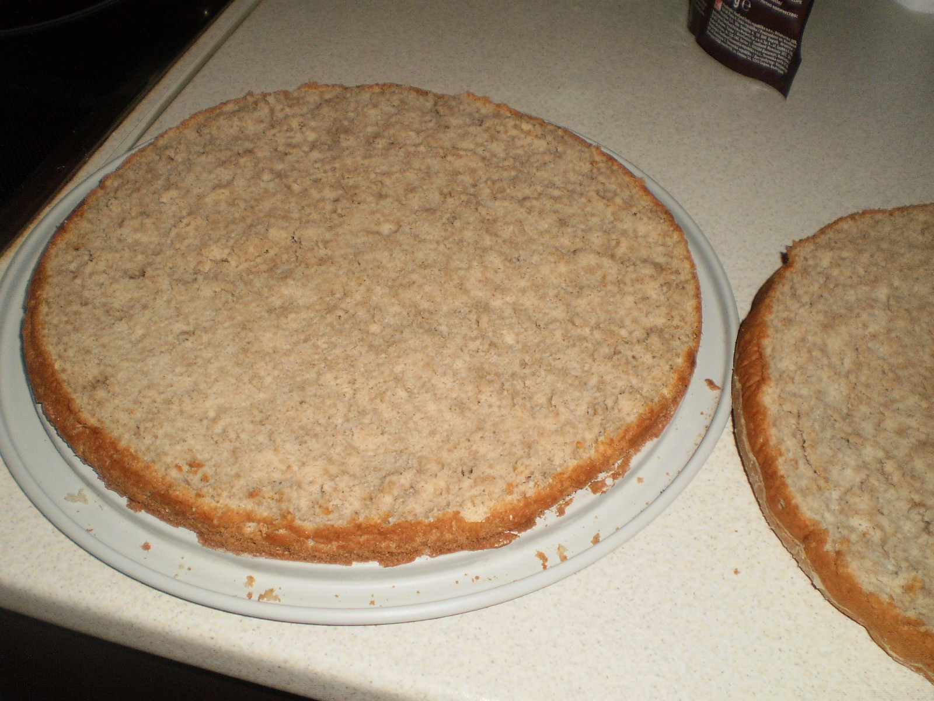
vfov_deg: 39.7
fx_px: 971
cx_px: 467
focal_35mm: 36
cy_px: 350
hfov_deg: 51.4
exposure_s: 1/30
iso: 125
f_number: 3.1
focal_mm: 6.3
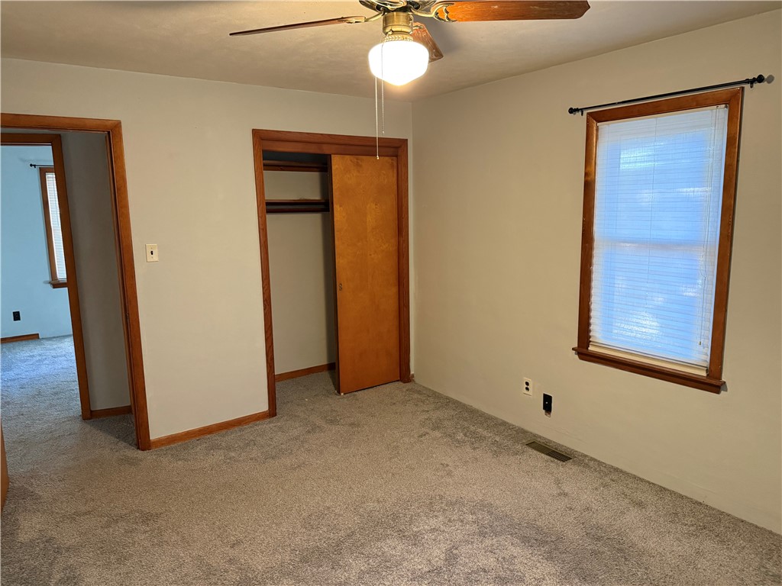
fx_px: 542
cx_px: 391
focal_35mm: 24
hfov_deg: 71.6
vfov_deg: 56.8
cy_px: 293
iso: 500
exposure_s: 1/60
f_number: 1.78
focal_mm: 6.76
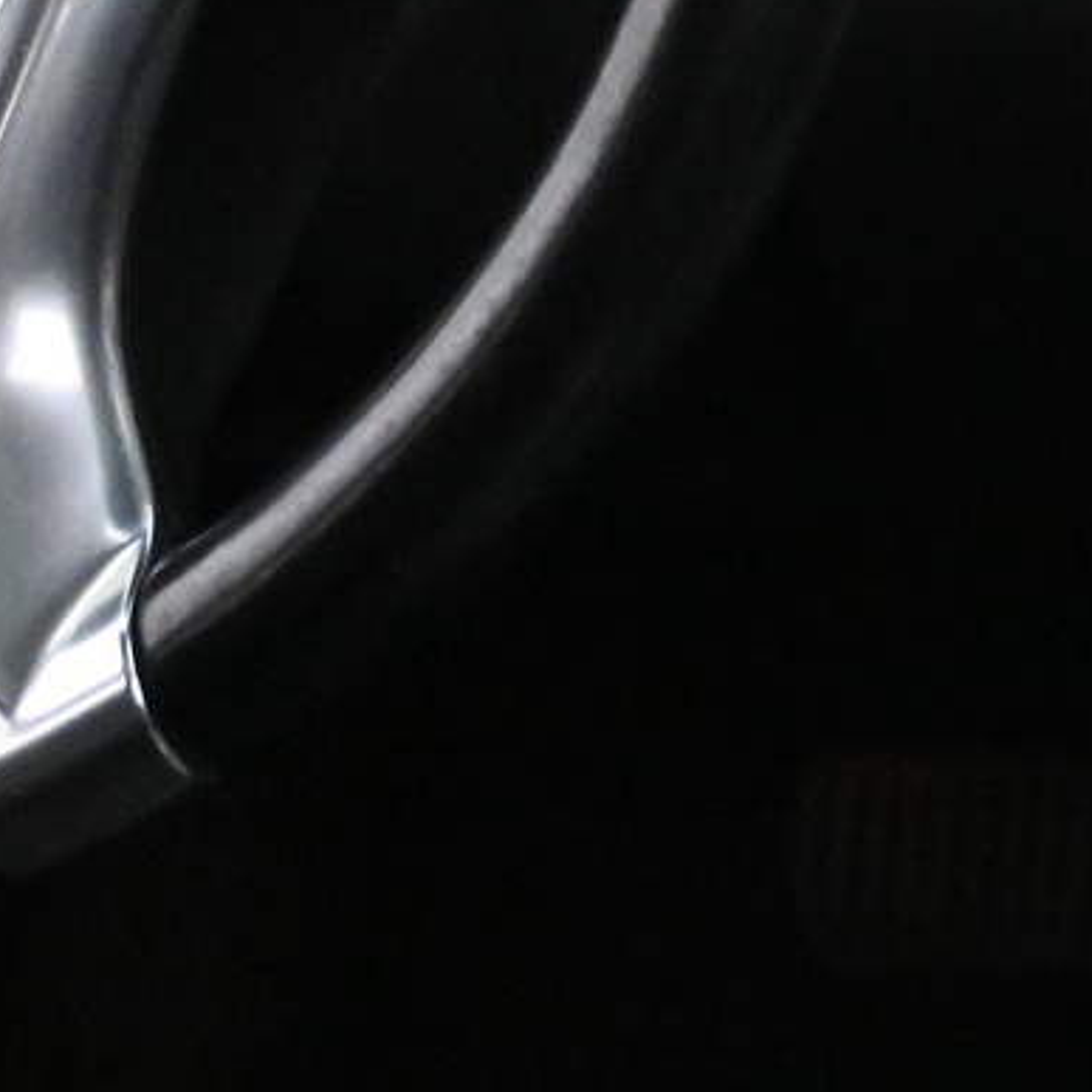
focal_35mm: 131
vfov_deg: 13.1
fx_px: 4664
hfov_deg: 11.8
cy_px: -93
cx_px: 2269
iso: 6400
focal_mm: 24.5
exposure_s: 1/40
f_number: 4.2
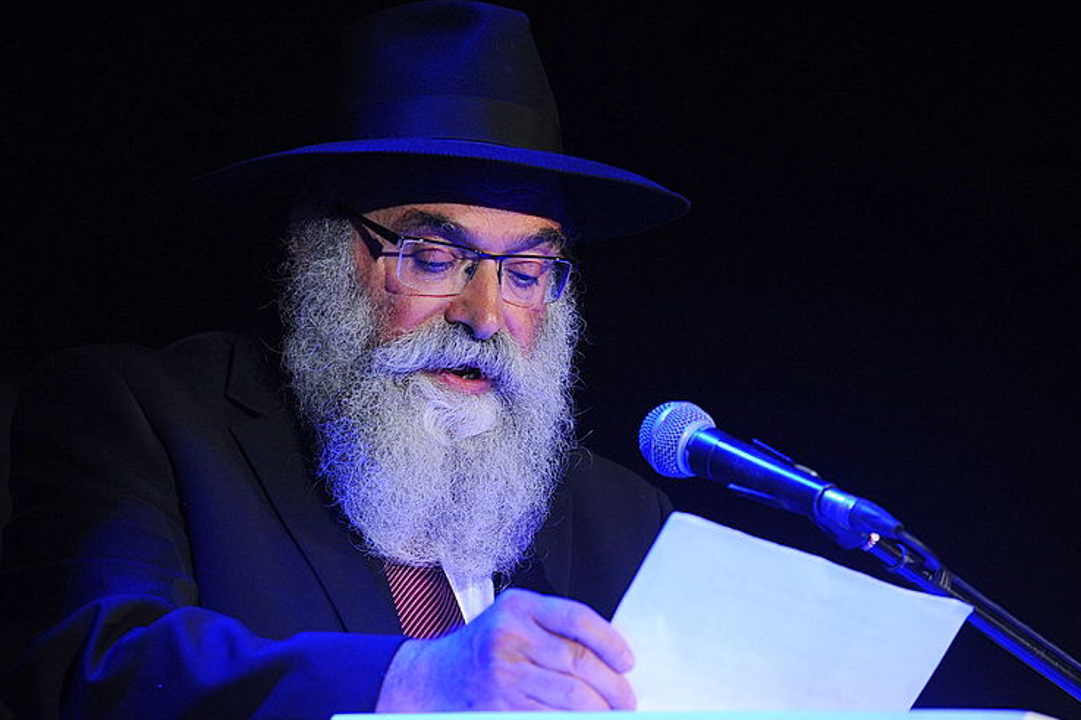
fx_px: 6514
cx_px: 527
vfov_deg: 6.3
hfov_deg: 9.5
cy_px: 372
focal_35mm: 217
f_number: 5.6
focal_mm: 200
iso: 1600
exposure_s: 1/250
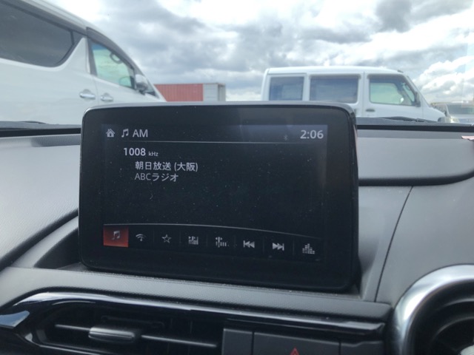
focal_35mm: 28
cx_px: 237
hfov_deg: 63.4
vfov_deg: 49.7
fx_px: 383
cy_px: 178
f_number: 1.8
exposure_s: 1/521
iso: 20
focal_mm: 3.99
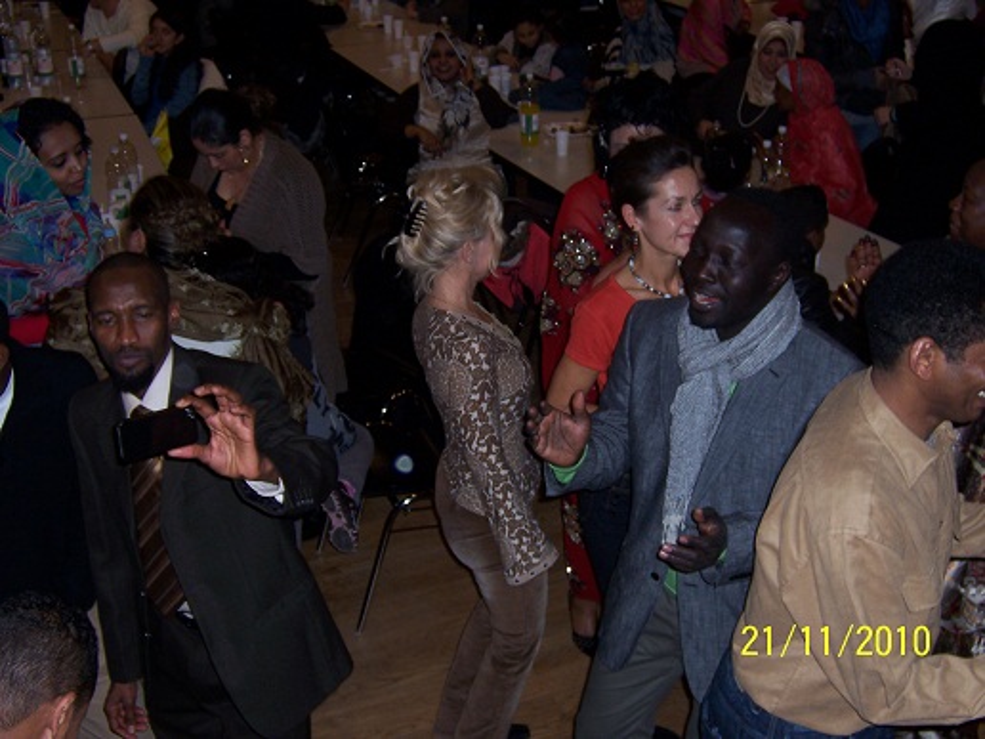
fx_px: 1394
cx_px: 492
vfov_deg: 29.7
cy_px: 370
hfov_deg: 38.9
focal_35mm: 49
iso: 80
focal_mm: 8.2
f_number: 3.4
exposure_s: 1/60
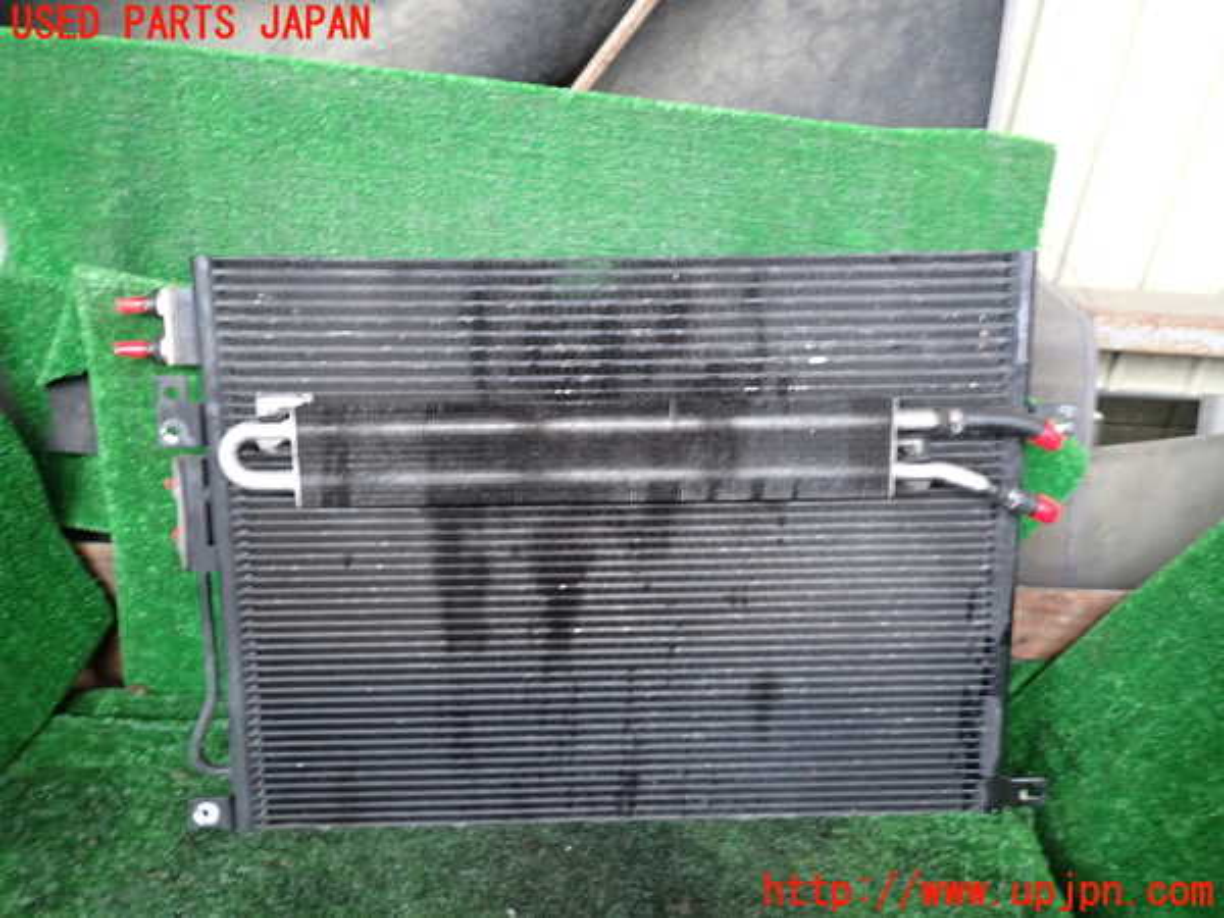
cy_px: 459
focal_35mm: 25
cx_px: 612
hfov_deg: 69.4
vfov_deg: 54.9
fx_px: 884
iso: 400
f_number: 2
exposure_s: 1/30
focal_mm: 4.5
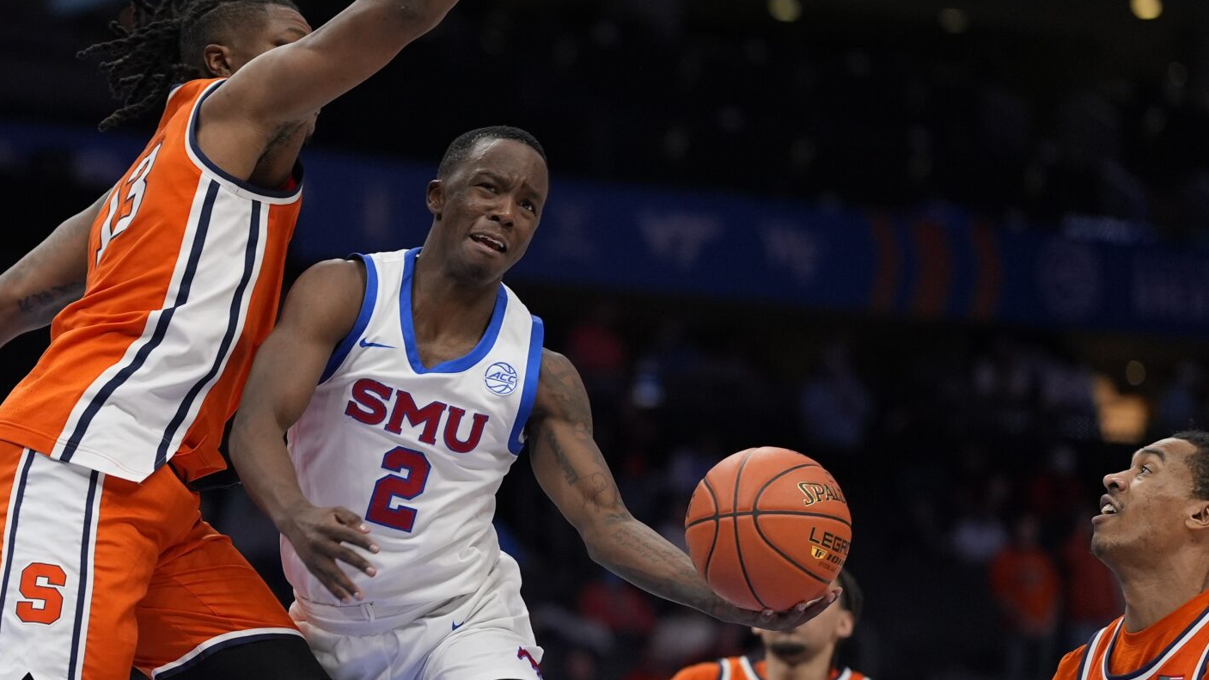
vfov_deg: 7.5
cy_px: 357
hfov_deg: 13.2
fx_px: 5193
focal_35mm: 162
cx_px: 231
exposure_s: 1/2000
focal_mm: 85
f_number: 1.8
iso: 1250
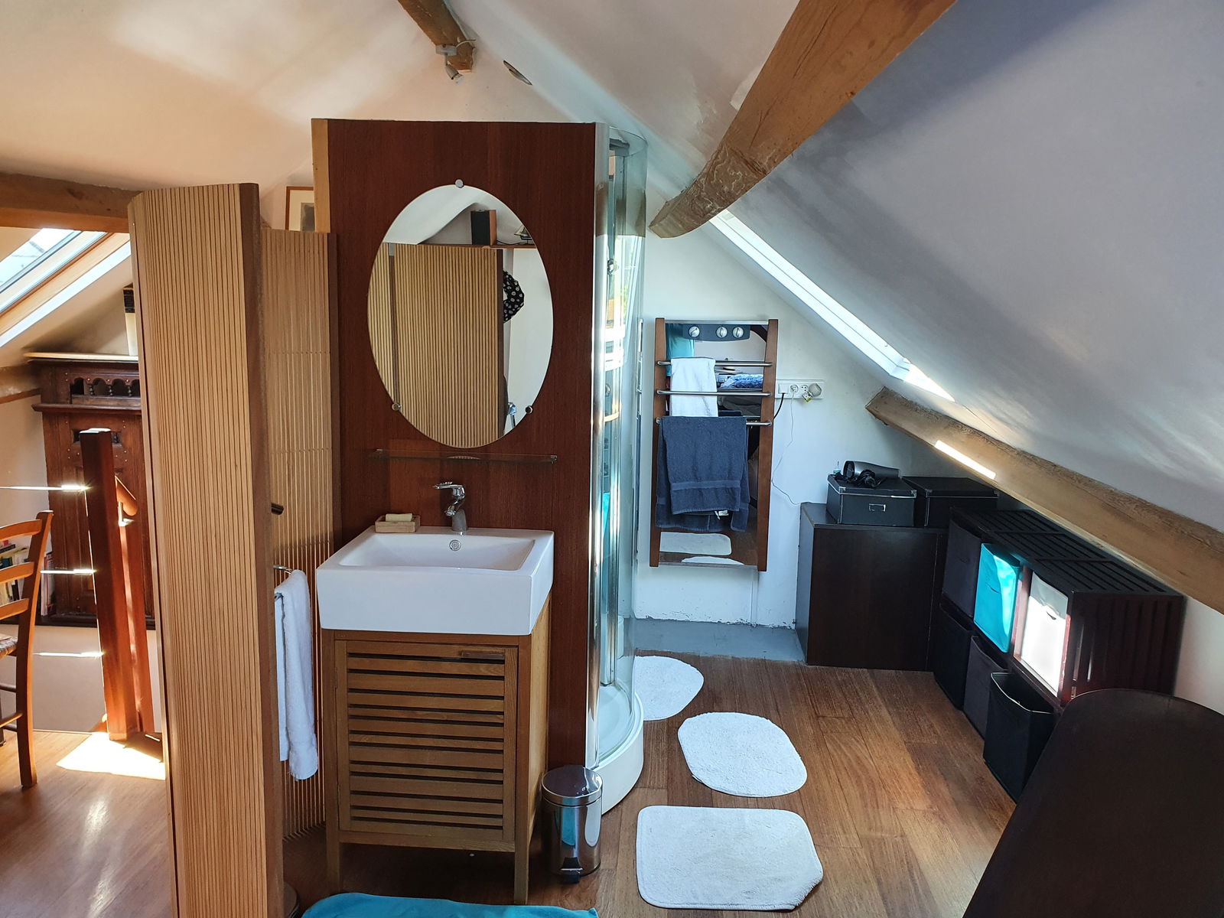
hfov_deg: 67.3
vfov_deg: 53.1
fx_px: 919
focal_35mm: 26
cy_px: 459
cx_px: 612
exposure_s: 1/60
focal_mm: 4.32
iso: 250
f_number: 2.4
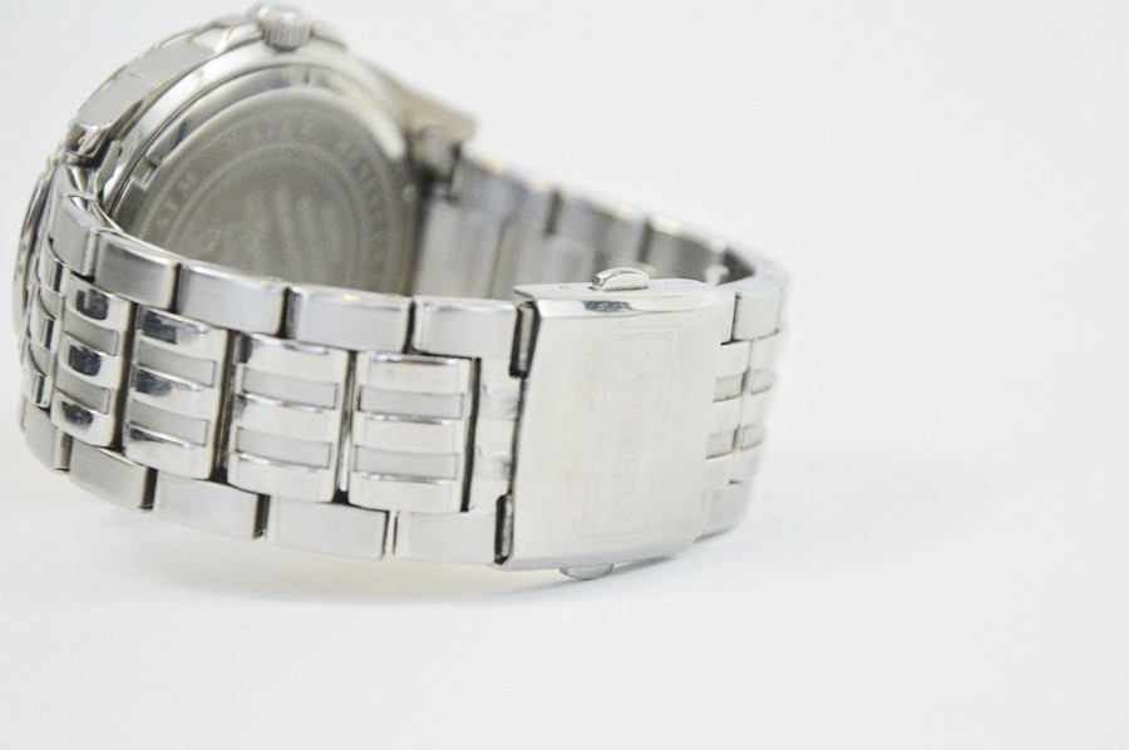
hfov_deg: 13.1
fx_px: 4934
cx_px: 564
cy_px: 375
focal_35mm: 158
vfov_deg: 8.7
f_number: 5.6
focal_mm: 105
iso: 1600
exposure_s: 1/200
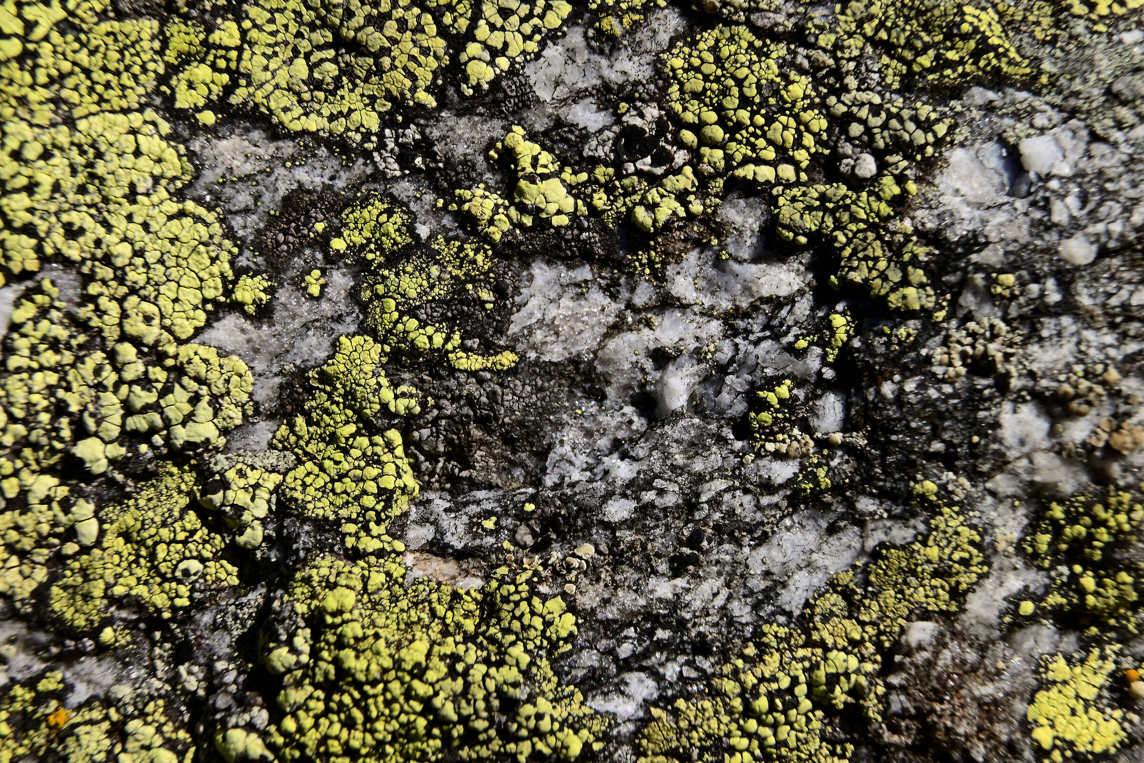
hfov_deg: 35.0
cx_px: 572
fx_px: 1812
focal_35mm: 57
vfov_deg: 23.8
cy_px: 382
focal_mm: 57
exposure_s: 1/60
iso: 125
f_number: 18
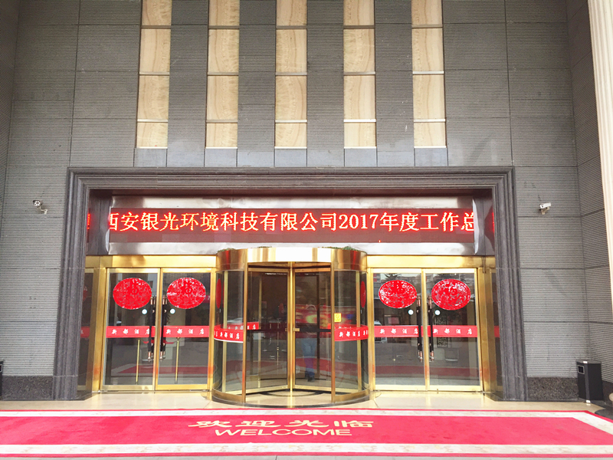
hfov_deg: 61.7
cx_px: 306
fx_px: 514
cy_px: 230
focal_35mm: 29
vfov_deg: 48.2
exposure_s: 1/33
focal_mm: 4.15
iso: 50
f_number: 2.2
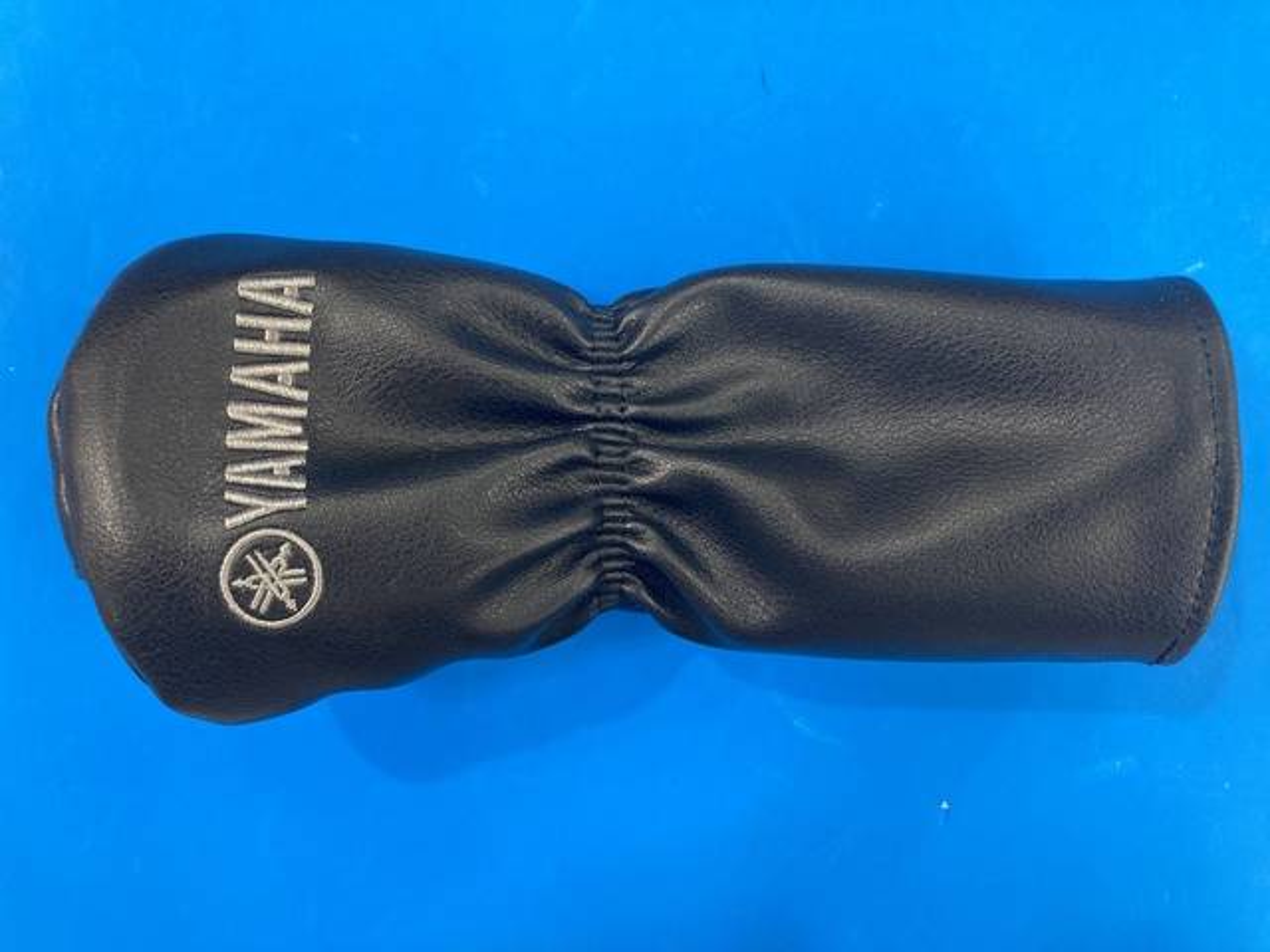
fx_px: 1027
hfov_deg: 63.4
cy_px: 476
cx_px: 635
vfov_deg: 49.7
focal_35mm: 28
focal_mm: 3.99
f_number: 1.8
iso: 125
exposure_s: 1/50
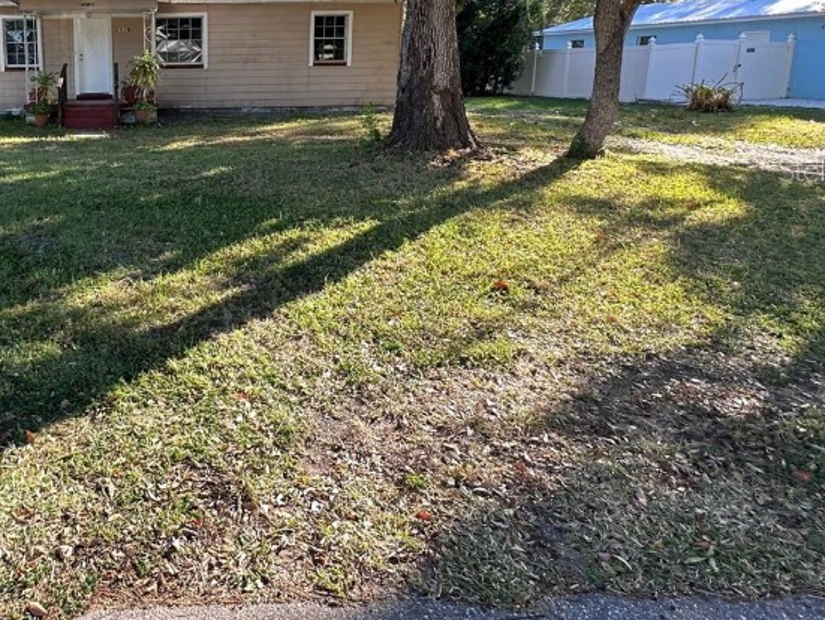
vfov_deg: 51.3
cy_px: 169
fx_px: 620
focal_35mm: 26
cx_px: 153
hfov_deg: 61.2
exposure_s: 1/156
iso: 40
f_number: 2.2
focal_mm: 2.22
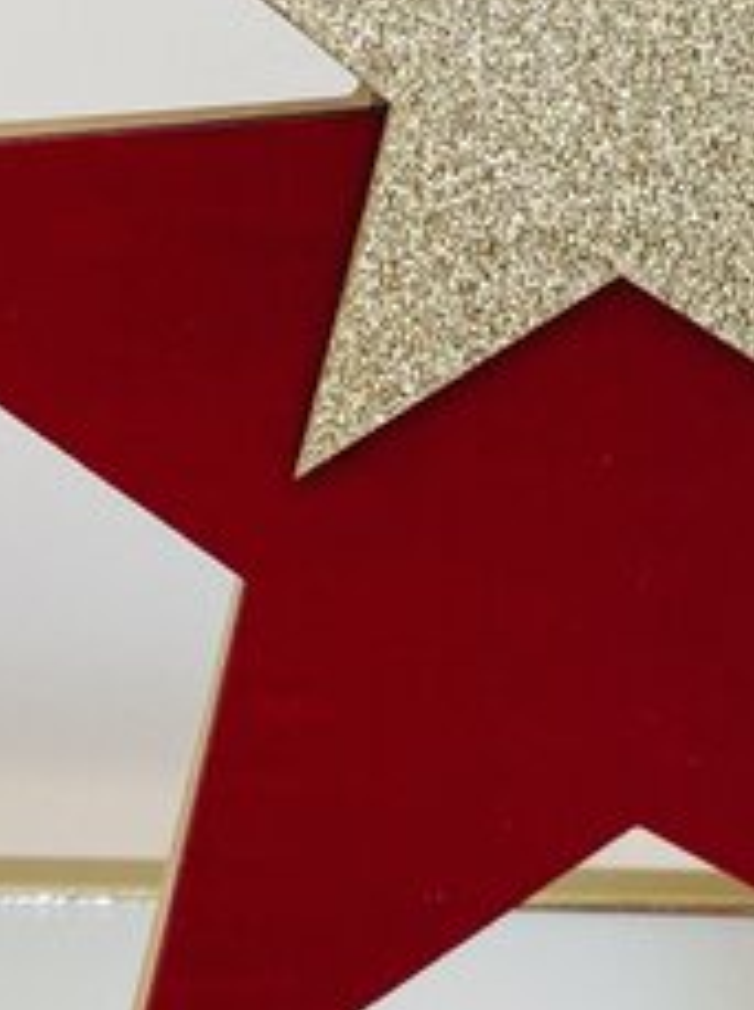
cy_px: 454
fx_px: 2650
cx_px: 600
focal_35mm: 91
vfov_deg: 21.6
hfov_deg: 16.1
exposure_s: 1/100
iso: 50
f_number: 1.8
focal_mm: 4.25
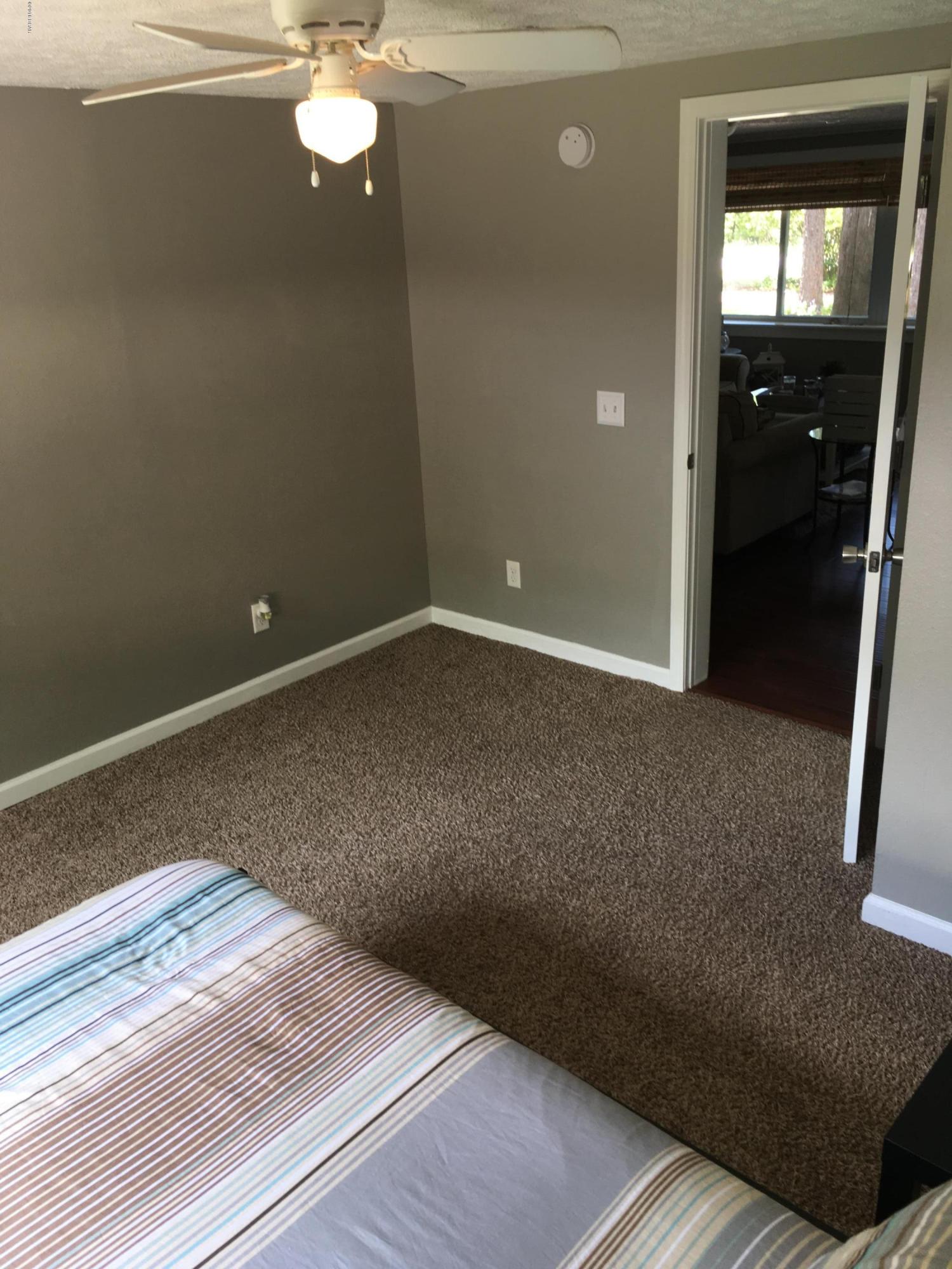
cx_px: 476
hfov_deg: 48.2
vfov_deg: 61.7
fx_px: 1063
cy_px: 634
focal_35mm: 29
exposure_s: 1/38
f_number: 2.2
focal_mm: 4.15
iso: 25
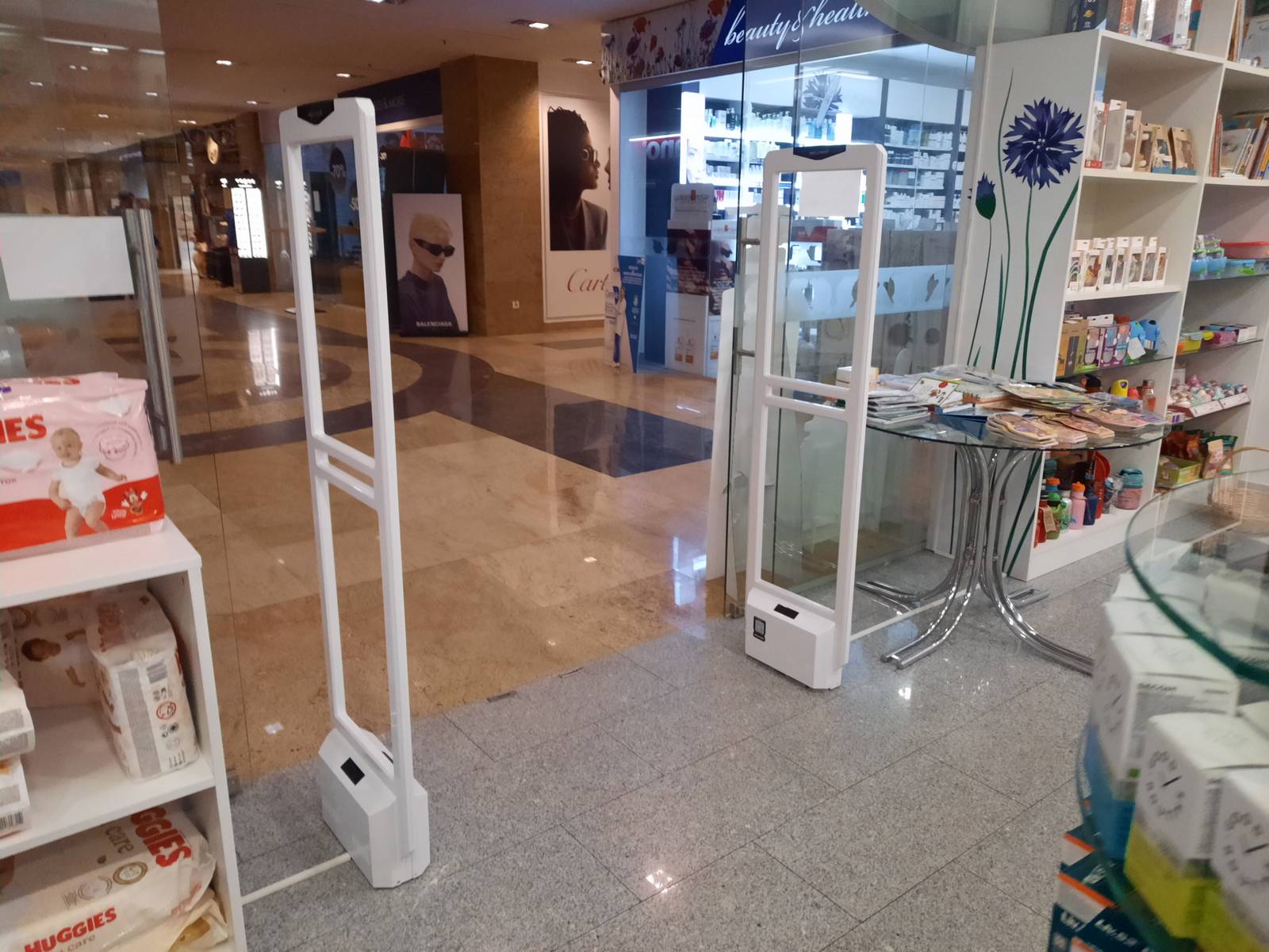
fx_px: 916
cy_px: 476
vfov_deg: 54.9
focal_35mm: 25
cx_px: 634
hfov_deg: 69.4
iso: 320
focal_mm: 4.6
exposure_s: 1/60
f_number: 2
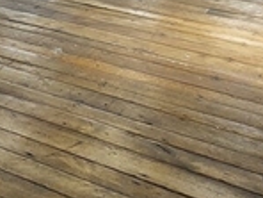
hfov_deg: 17.6
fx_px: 684
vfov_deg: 13.9
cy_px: -194
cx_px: -208
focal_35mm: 90
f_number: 2.2
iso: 80
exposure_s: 1/120
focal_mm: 2.2
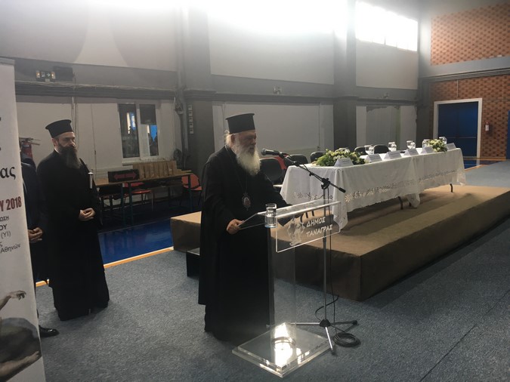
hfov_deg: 61.7
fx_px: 427
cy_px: 191
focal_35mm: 29
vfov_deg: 48.2
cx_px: 255
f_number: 2.2
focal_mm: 4.15
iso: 25
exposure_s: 1/33
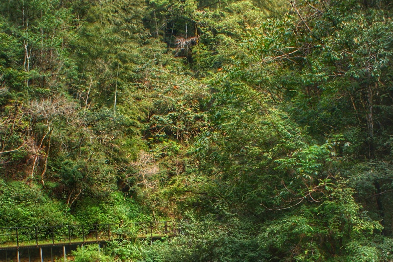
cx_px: 194
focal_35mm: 60
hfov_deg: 33.4
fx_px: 655
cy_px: 289
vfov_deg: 21.5
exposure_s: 1/80
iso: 100
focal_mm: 26
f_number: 6.3
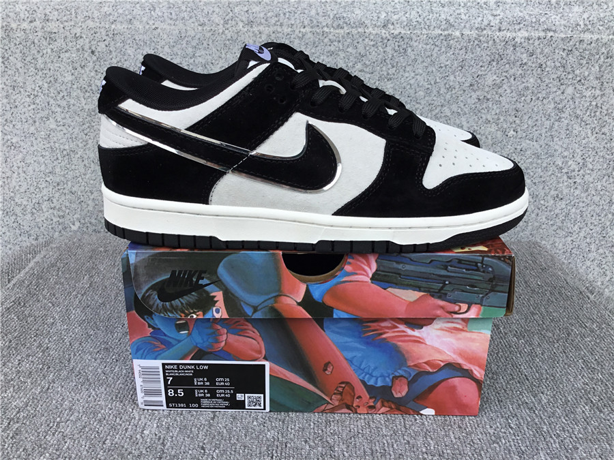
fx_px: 550
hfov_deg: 58.4
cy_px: 230
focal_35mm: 31
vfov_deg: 45.4
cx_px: 307
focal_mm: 3.3
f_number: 2.4
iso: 25
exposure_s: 1/445
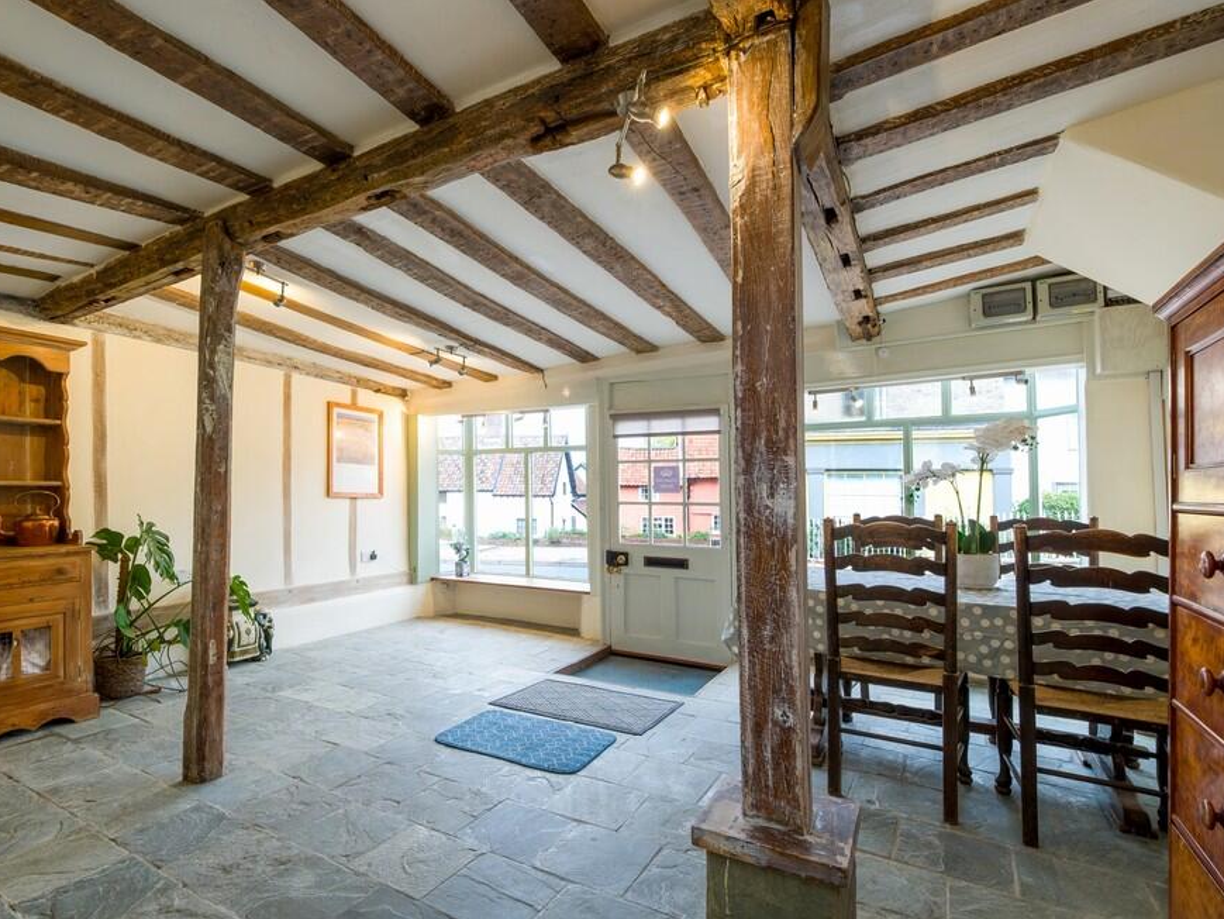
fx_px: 601
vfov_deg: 74.7
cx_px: 548
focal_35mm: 17
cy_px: 479
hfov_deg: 90.7
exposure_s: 1/10
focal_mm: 10.3
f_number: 7.1
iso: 160
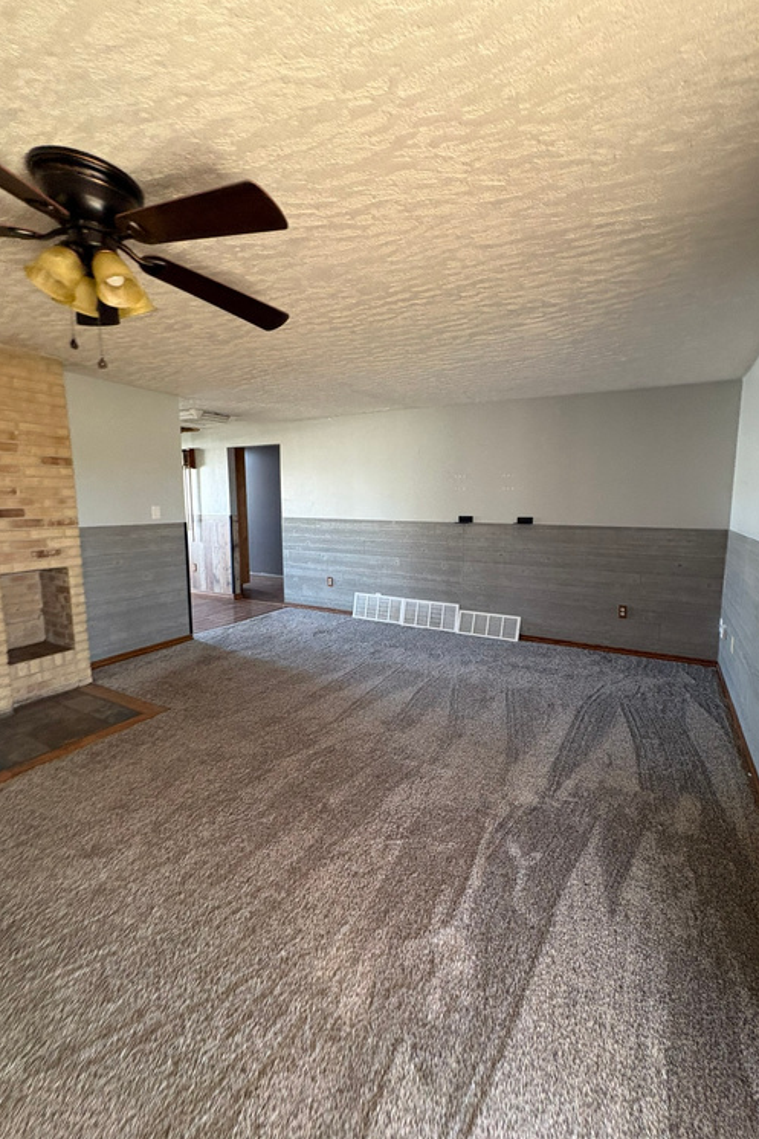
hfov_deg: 77.0
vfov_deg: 100.4
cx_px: 426
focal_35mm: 15
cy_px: 556
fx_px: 475
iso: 320
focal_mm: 2.22
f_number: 2.2
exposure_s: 1/60
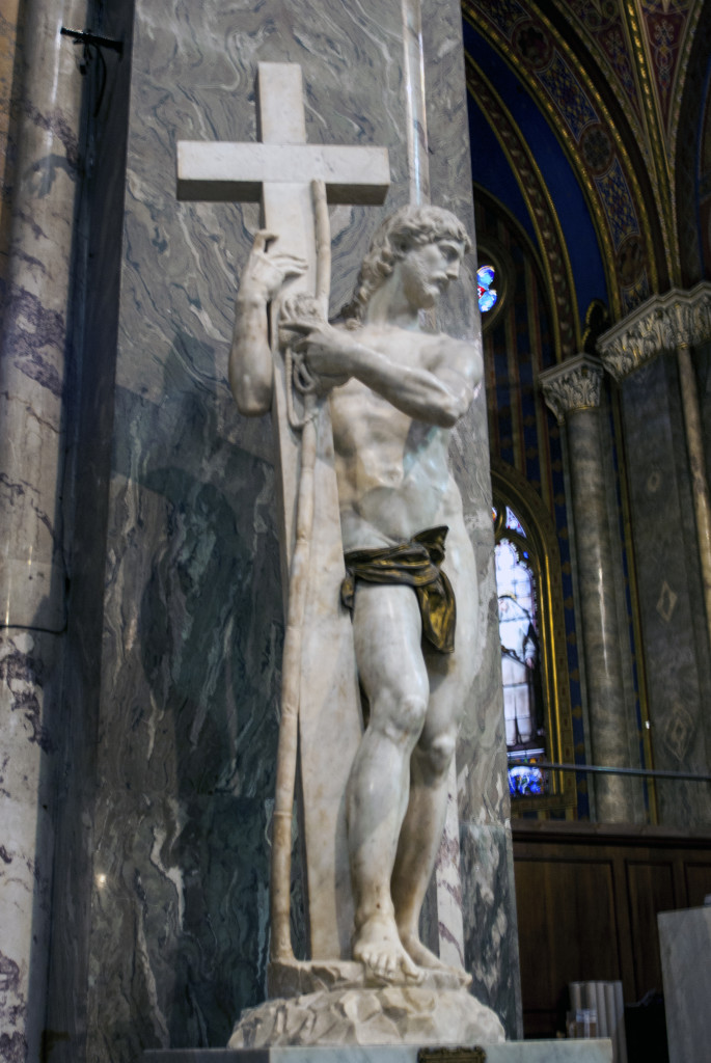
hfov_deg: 29.0
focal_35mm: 46
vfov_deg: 42.3
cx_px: 356
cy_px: 532
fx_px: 1374
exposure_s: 1/4
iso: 100
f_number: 3.5
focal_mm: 31
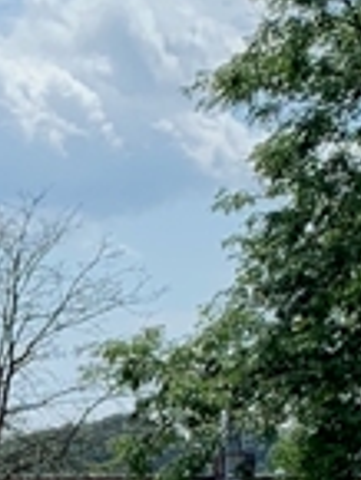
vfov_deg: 10.4
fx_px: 2555
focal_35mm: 184
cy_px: 735
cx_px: -434
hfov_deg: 7.6
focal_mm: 4.25
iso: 25
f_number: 1.8
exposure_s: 1/2681
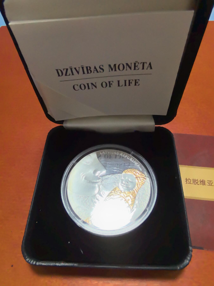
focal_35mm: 24
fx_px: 198
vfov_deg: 71.6
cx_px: 107
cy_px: 143
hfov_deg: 56.8
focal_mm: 1.68
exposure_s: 1/33.3
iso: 160
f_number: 2.2
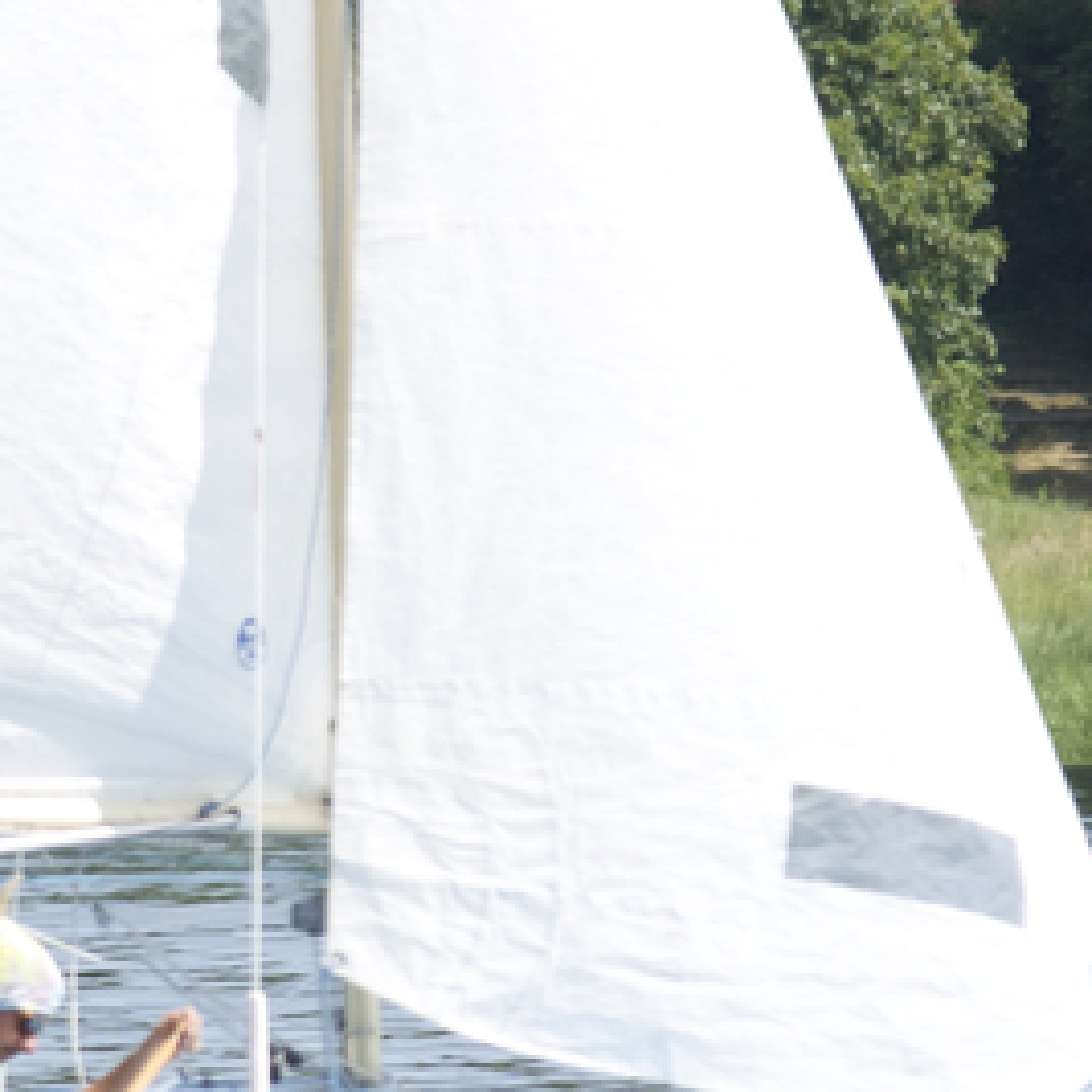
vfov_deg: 1.1
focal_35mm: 1587
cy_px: 804
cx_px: 294
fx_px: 56641
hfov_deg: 1.1
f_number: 5.6
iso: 160
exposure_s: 1/640
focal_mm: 180.6
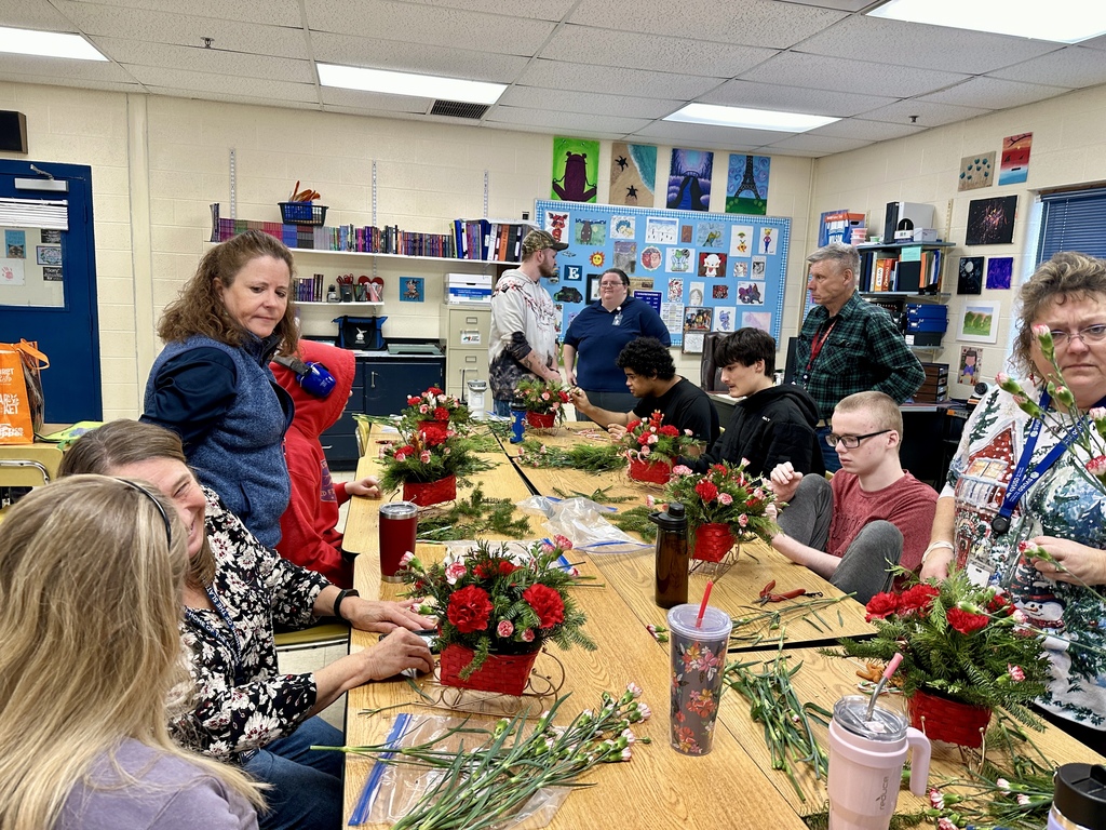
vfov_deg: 56.8
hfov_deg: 71.6
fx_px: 767
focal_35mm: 24
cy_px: 415
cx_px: 553
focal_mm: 6.86
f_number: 1.78
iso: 125
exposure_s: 1/60
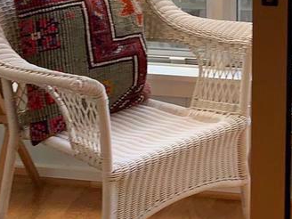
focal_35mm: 114
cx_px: 288
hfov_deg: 16.9
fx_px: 962
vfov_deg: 12.7
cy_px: -45
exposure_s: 1/60
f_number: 1.8
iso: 50
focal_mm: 4.25
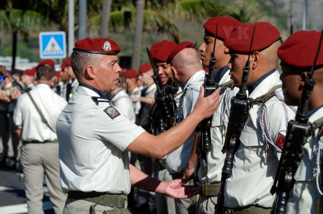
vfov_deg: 7.3
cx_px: 162
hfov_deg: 11.0
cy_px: 107
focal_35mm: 188
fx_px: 1679
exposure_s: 1/500
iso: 160
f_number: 8
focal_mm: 125
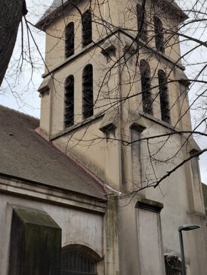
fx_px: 439
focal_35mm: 55
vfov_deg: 34.9
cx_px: 105
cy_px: 138
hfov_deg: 26.6
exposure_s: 1/403
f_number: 1.8
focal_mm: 5.54
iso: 50
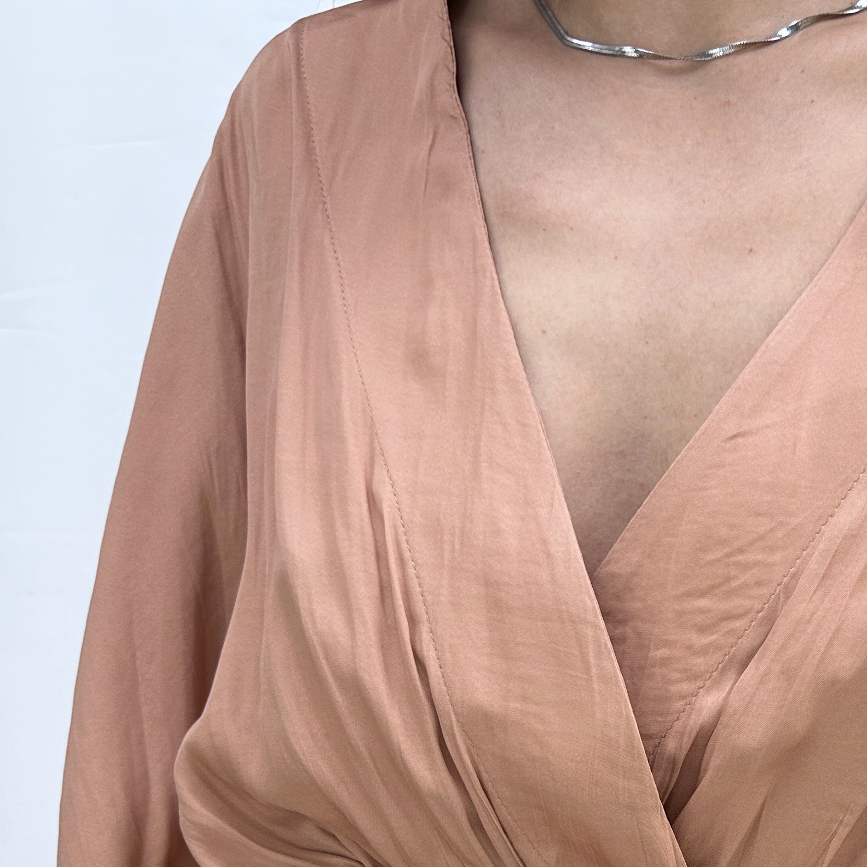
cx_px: 717
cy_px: 854
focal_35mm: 54
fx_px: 1530
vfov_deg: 29.6
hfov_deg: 30.7
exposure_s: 1/630
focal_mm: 6.86
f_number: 1.78
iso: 80
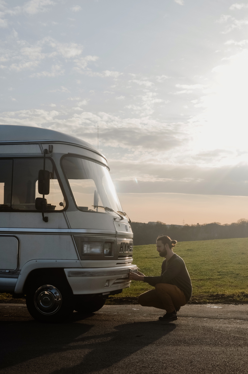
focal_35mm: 52
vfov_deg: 37.9
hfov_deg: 25.6
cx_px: 124
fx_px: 545
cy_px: 187
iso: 100
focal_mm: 35
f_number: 9
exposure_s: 1/320
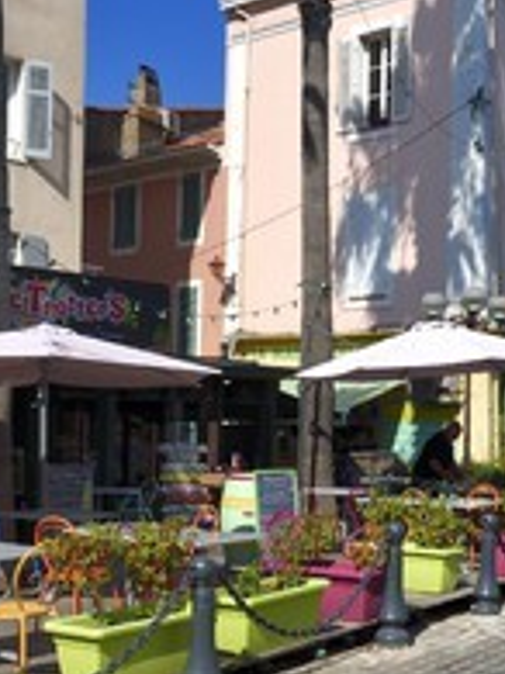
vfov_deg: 32.1
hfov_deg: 23.6
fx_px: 1168
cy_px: 422
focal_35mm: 60
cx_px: 470
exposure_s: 1/100
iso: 200
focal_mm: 29
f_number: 20
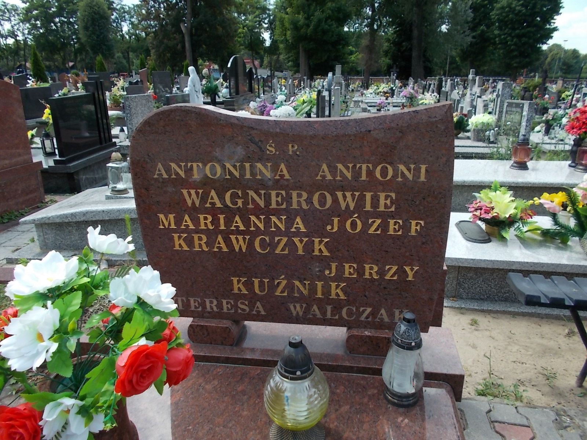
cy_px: 220
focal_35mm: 26
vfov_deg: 53.1
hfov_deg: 67.3
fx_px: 441
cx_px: 294
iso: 80
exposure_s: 1/500
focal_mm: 4.6
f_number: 3.2
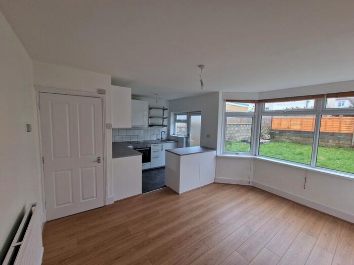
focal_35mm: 13
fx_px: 133
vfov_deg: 89.9
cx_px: 177
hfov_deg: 106.2
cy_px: 132
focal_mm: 2.2
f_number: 2.2
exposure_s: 1/100
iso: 64
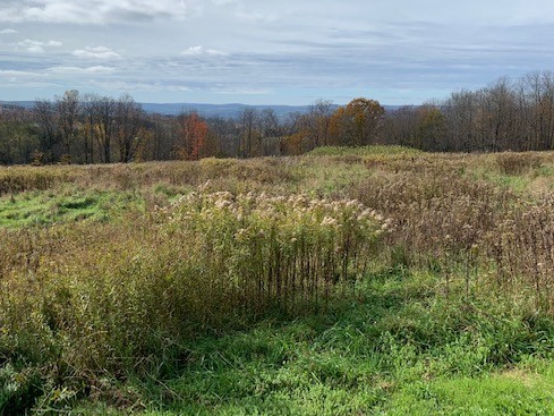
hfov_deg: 53.4
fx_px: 544
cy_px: 172
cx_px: 210
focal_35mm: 34
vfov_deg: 41.7
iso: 25
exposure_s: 1/3401
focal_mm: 4.25
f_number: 1.8
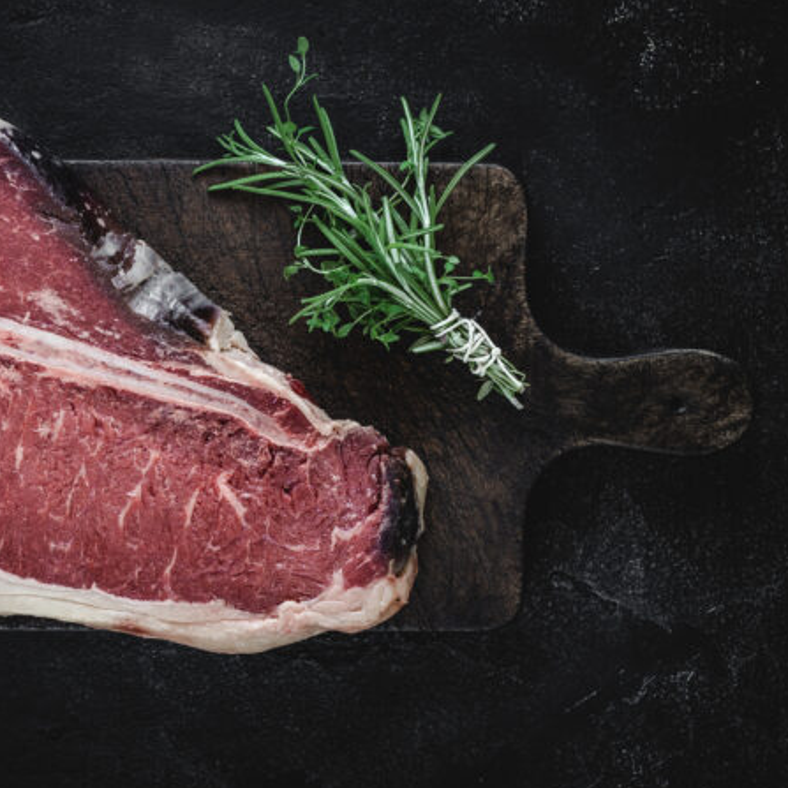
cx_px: 190
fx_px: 3091
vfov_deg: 14.5
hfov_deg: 14.5
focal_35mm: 120
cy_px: 393
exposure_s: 1/4
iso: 100
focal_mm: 60
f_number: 5.6
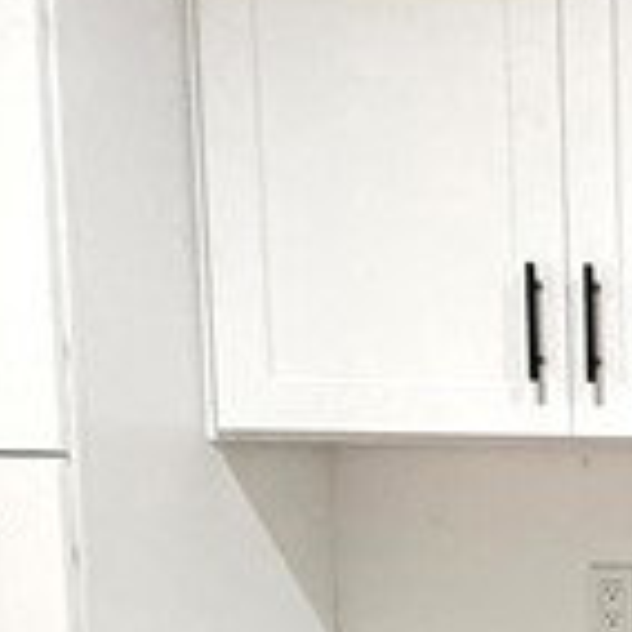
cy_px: 645
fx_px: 1838
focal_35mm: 89
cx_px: 1344
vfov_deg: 18.9
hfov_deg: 15.0
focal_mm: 2.22
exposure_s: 1/120
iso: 250
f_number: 2.2
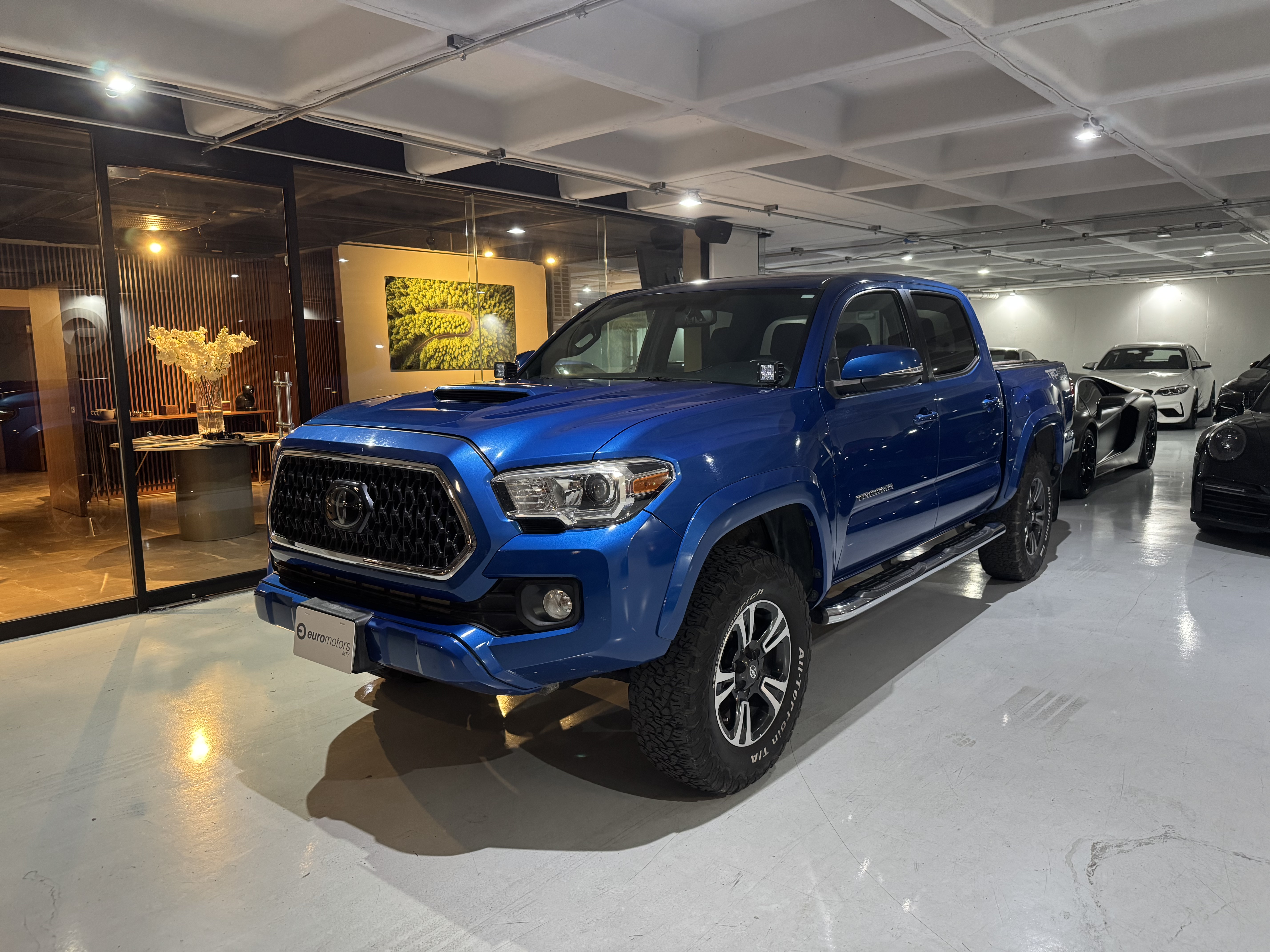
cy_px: 476
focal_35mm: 24
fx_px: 881
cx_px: 635
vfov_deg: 56.8
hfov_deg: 71.6
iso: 500
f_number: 1.78
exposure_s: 1/60
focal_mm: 6.76
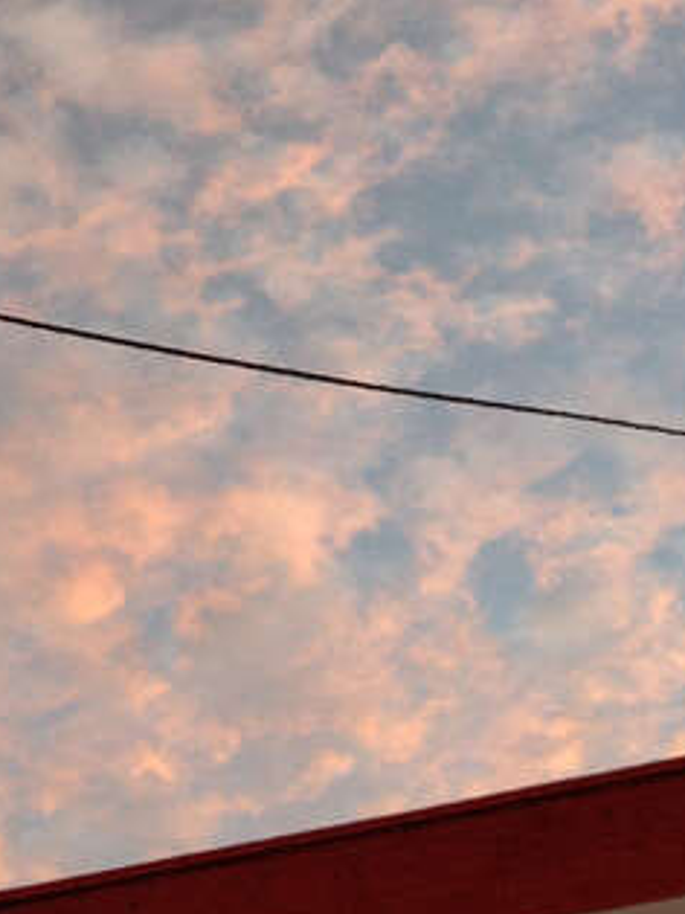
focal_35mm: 89
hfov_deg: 15.9
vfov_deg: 21.0
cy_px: -73
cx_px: -165
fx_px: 2350
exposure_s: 1/60
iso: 64
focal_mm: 4.28
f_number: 2.4
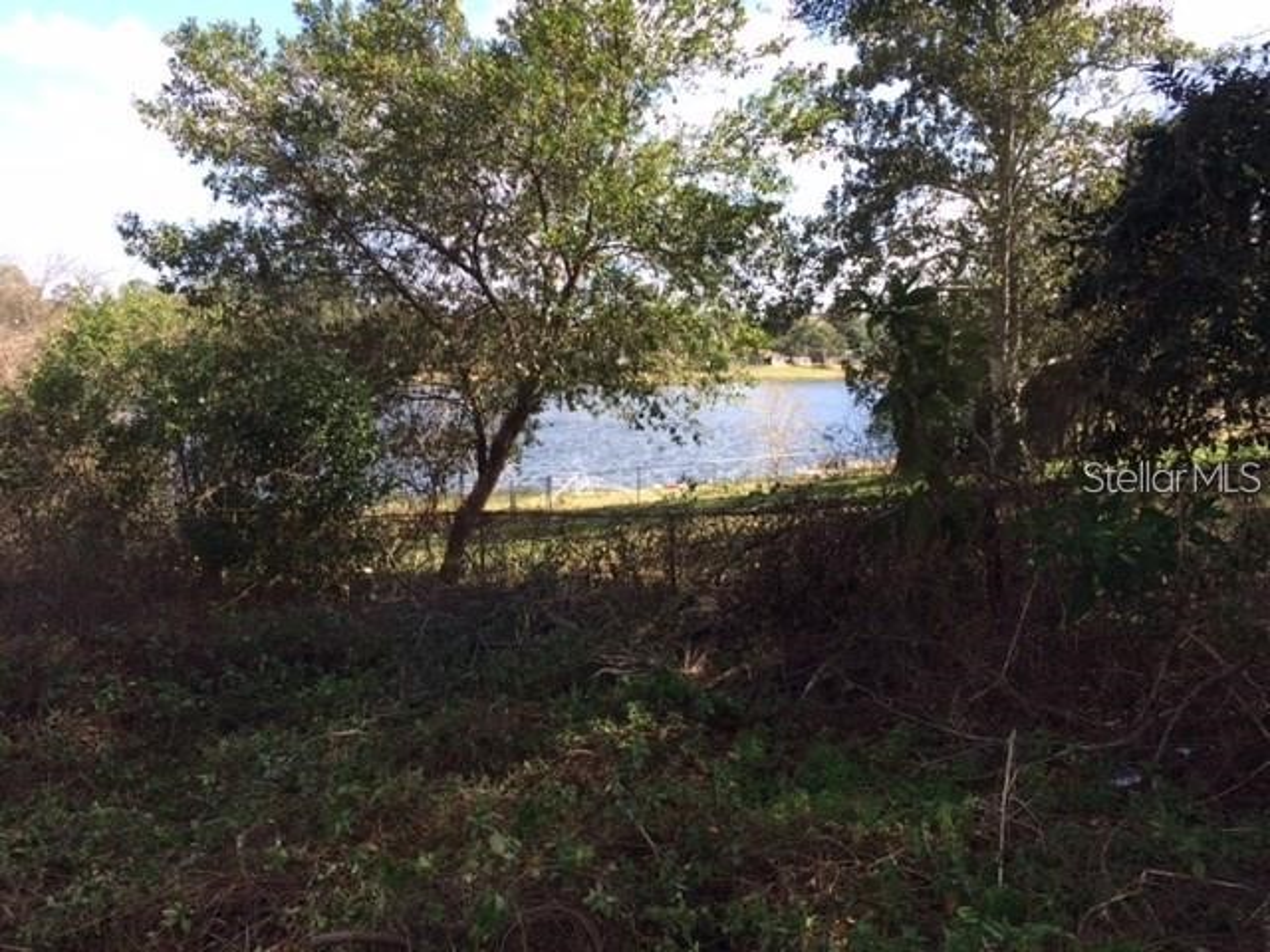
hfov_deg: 61.7
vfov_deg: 48.2
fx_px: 1064
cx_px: 635
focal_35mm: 29
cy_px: 476
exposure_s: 1/622
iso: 32
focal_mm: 4.15
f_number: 2.2
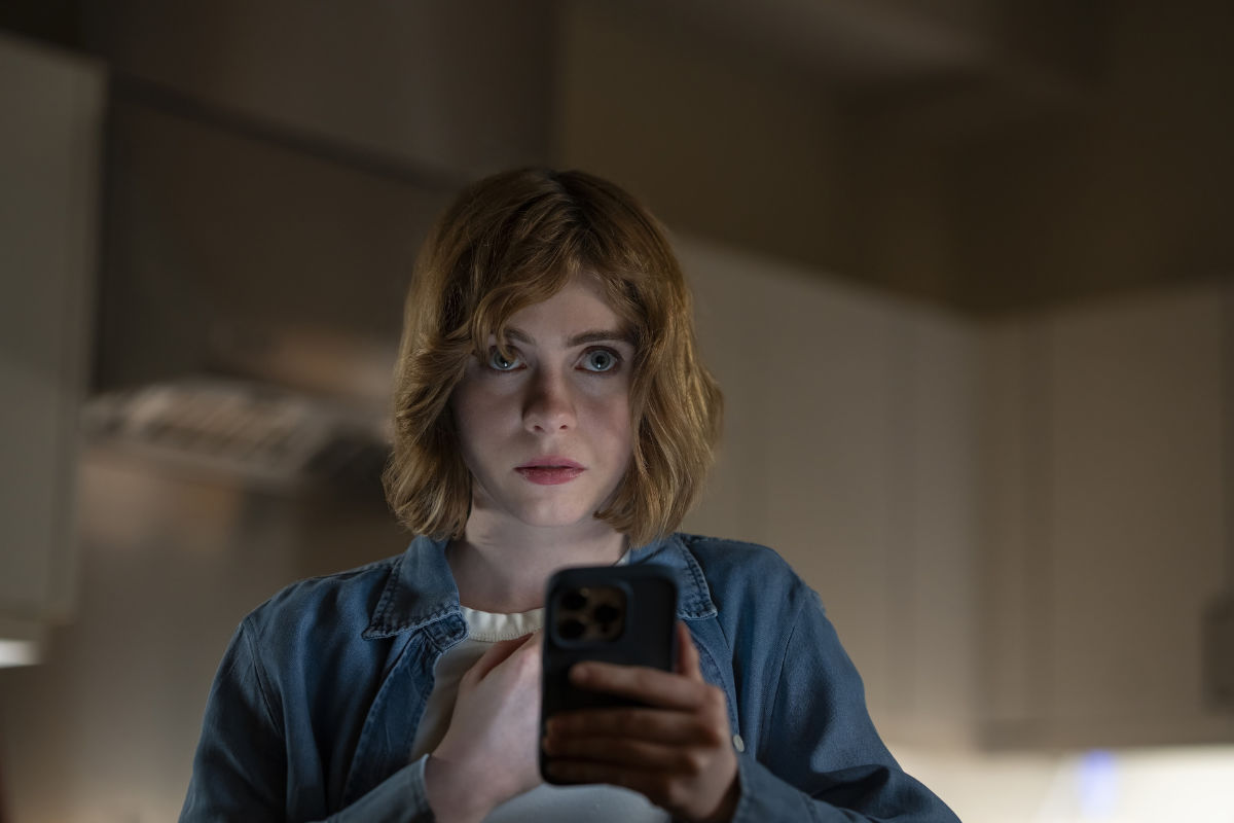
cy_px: 412
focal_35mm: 85
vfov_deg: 16.1
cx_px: 617
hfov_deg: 23.9
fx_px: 2913
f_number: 2.2
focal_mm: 85
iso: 2500
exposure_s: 1/50
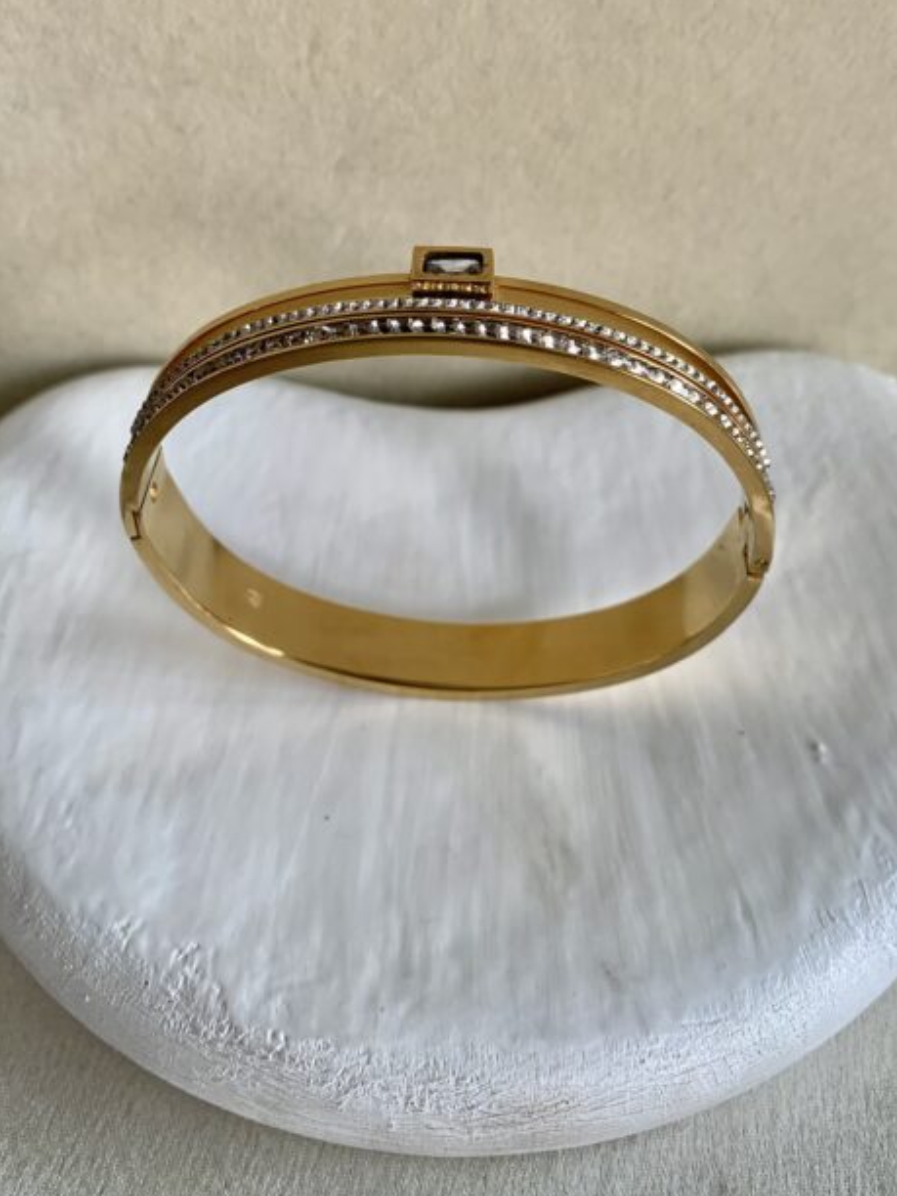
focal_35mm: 34
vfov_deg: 53.6
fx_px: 1175
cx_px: 455
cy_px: 489
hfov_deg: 41.8
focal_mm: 4.25
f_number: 1.8
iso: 32
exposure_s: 1/100
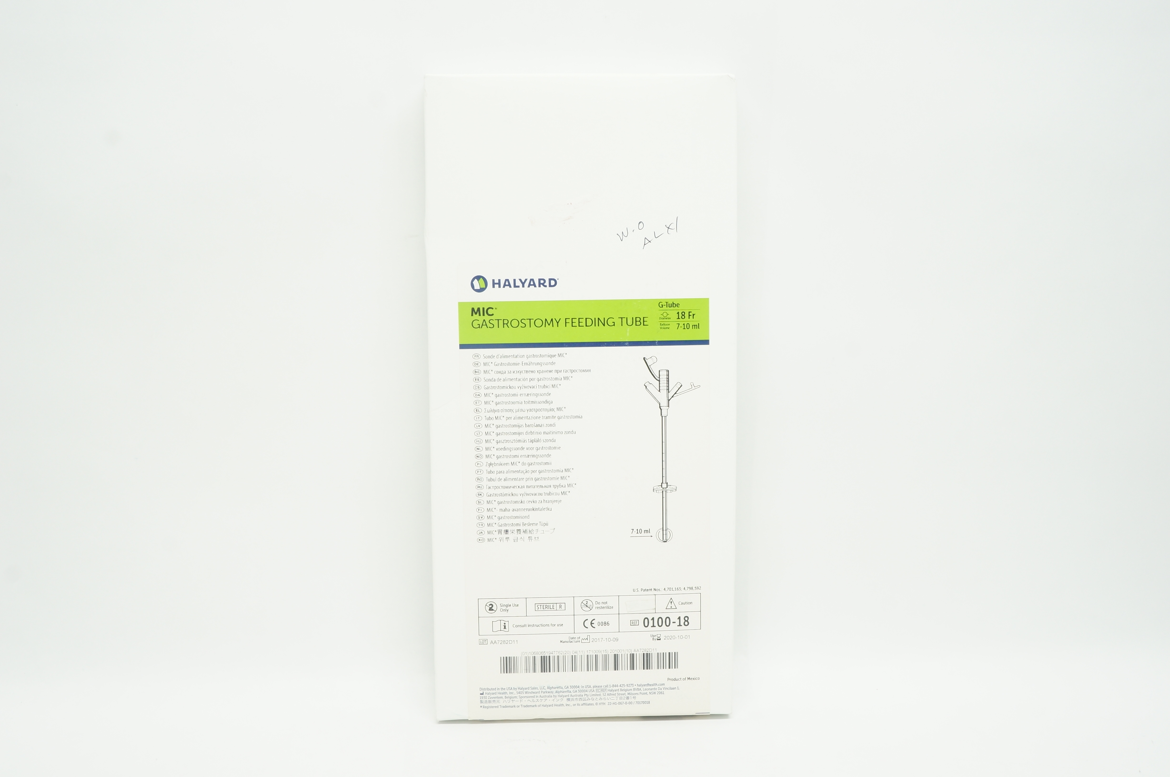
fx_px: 1169
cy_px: 388
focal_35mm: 36
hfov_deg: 53.2
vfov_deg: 36.8
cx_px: 585
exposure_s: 1/15
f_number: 11
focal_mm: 24
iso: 400
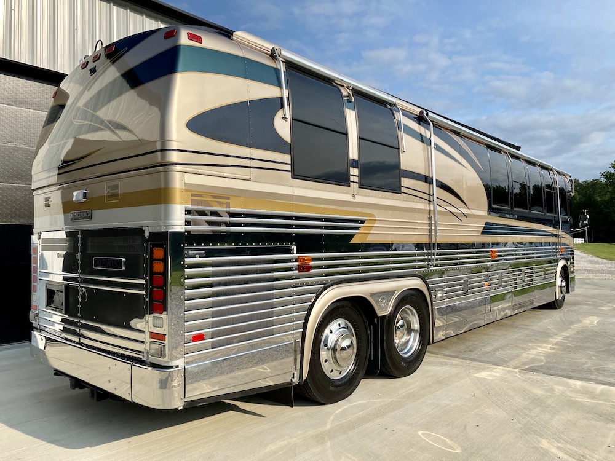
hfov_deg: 67.3
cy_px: 230
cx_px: 308
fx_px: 462
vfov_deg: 53.1
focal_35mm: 26
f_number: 1.8
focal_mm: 4.25
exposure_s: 1/2688
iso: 32
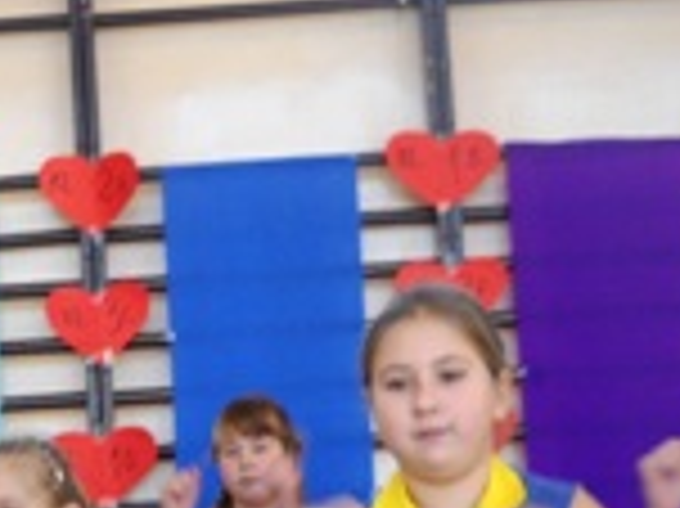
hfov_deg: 15.5
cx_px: -149
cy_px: 580
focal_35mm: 122
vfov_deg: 11.9
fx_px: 2395
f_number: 3.1
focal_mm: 6.72
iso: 118
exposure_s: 1/60
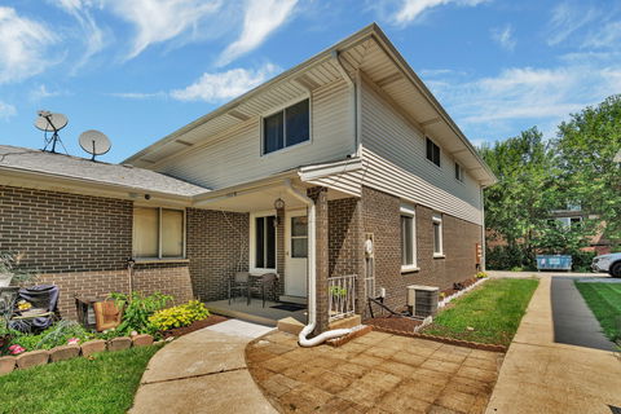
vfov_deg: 73.7
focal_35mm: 16
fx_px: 276
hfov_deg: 96.7
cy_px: 207
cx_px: 310
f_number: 9
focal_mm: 16
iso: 500
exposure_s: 1/1250
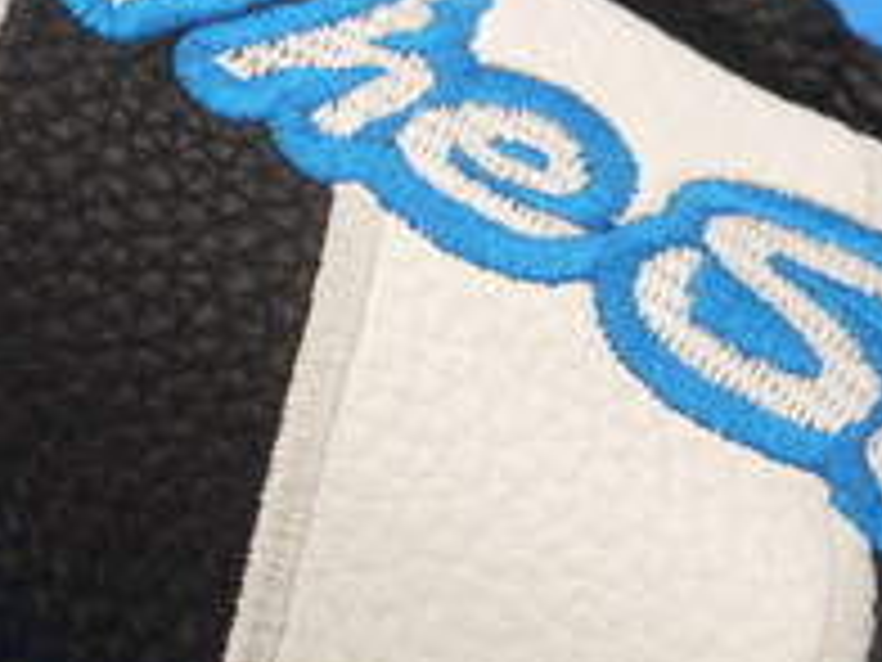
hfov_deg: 8.8
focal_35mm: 222
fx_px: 5656
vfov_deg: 6.6
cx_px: -184
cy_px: -171
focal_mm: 34
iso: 320
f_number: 5.2
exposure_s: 1/80
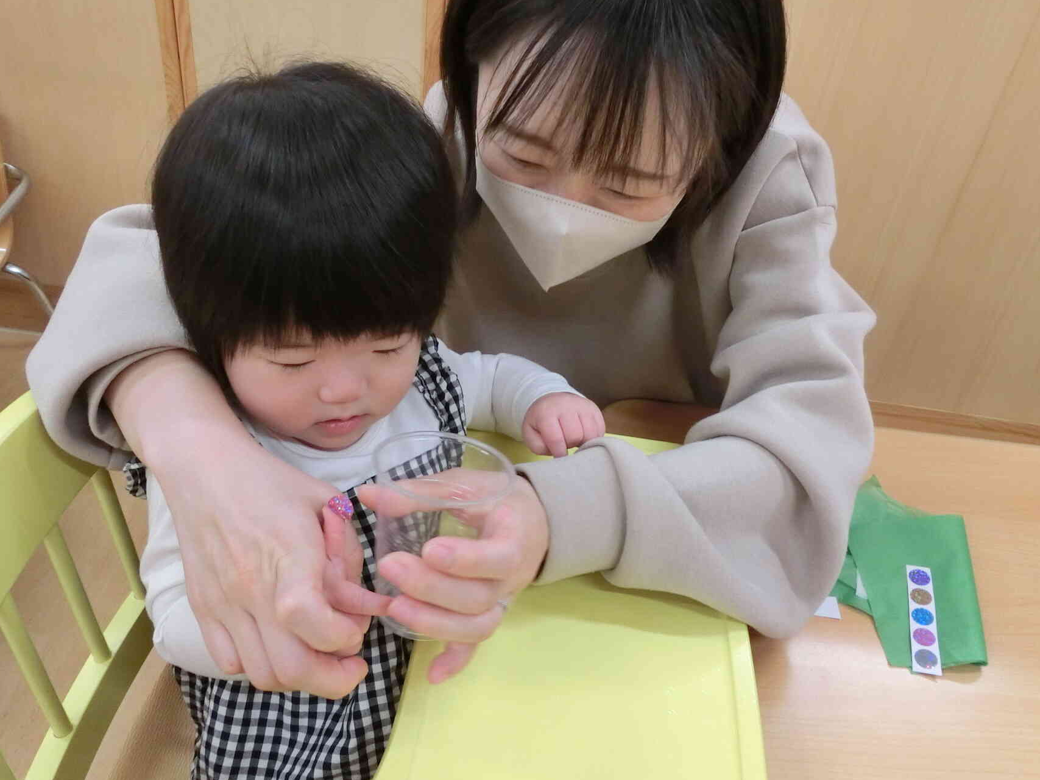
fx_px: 901
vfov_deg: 46.7
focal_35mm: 30
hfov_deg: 60.0
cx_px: 517
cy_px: 339
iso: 400
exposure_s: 1/50
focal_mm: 4.5
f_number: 3.5
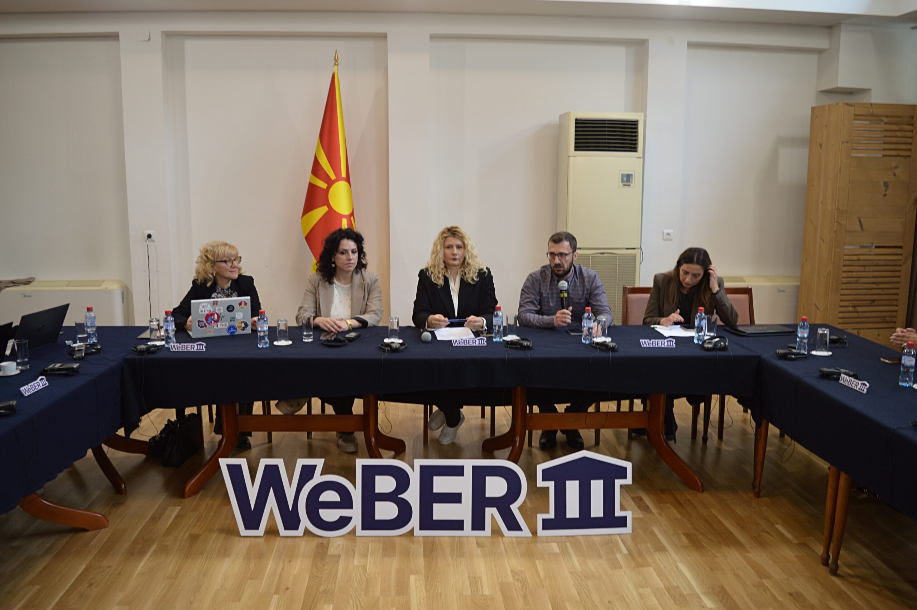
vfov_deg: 47.8
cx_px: 458
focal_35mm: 27
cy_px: 305
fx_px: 687
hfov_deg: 67.4
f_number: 3.5
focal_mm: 18
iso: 280
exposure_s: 1/30
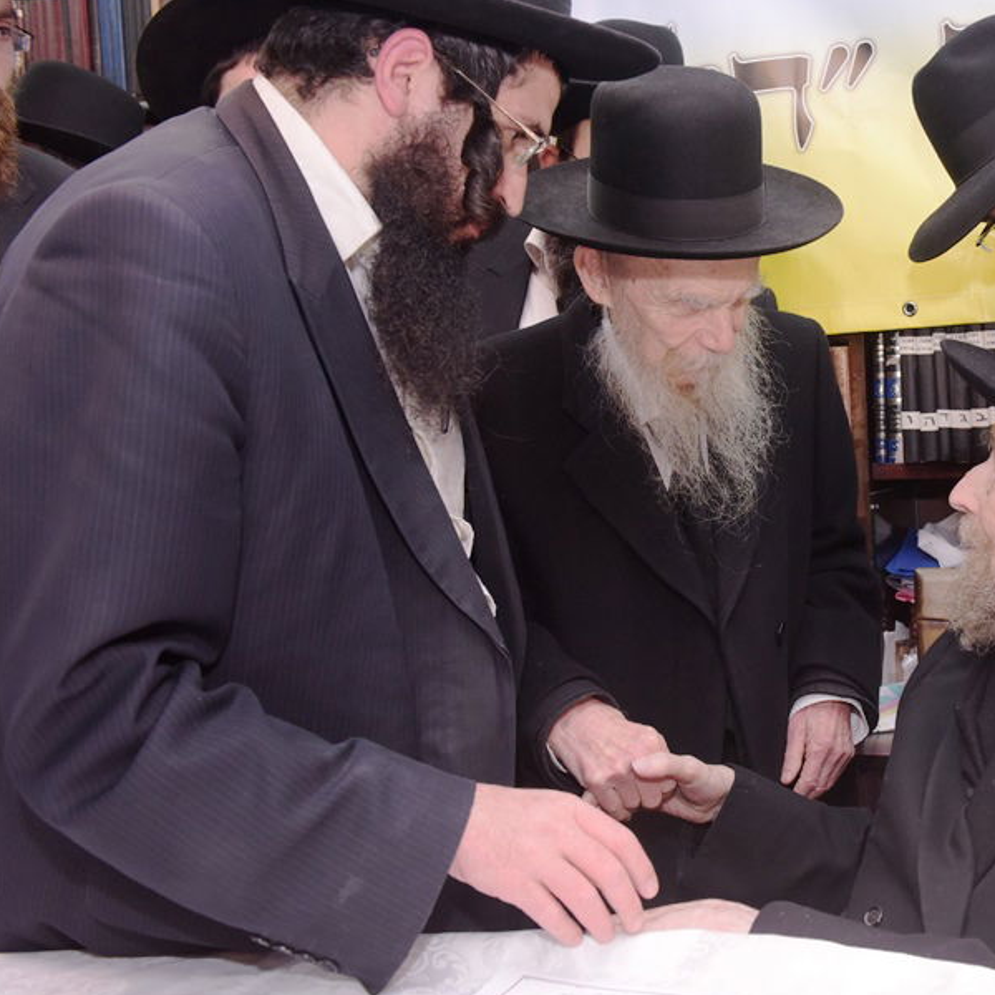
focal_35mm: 45
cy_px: 470
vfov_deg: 37.5
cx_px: 788
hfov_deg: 36.4
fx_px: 1463
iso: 2000
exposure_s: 1/125
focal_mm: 31
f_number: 5.6
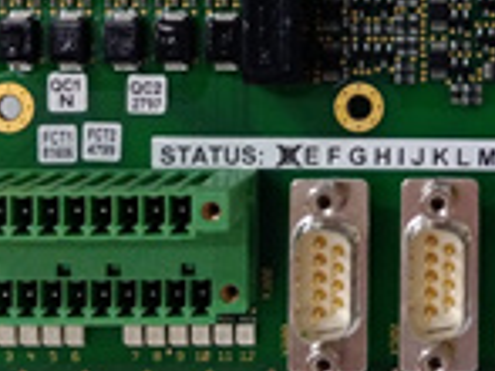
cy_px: -32
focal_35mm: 92
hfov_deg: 20.2
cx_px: 572
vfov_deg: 15.6
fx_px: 1315
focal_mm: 3.79
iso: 432
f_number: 2
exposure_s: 1/33
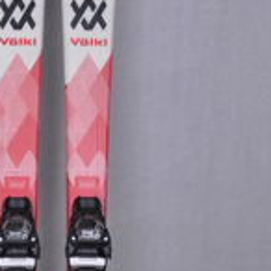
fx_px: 833
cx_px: 45
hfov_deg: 18.3
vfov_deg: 18.0
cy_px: 271
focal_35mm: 94
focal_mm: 24
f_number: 9.5
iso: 3200
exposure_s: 1/125
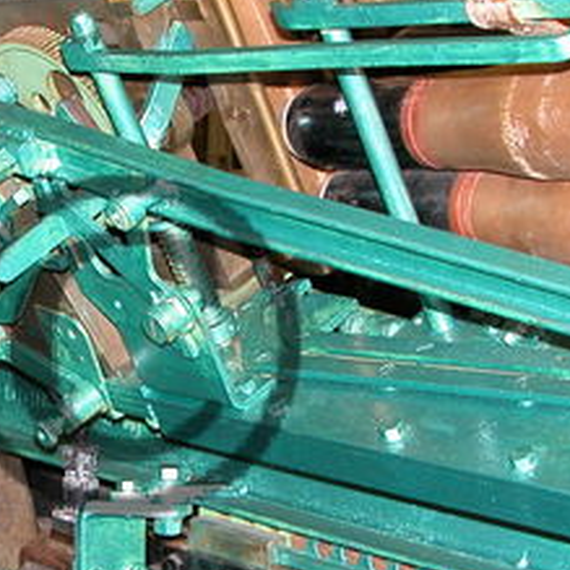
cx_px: 125
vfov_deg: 15.4
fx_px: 2105
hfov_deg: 15.3
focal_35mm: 113
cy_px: 346
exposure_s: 1/60
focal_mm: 8.9
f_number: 2.8
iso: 100
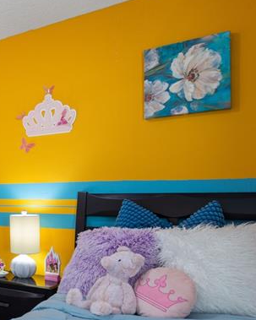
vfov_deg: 47.6
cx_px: -67
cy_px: 196
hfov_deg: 31.4
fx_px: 360
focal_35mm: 38
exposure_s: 1/20
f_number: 4.5
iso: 400
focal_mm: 10
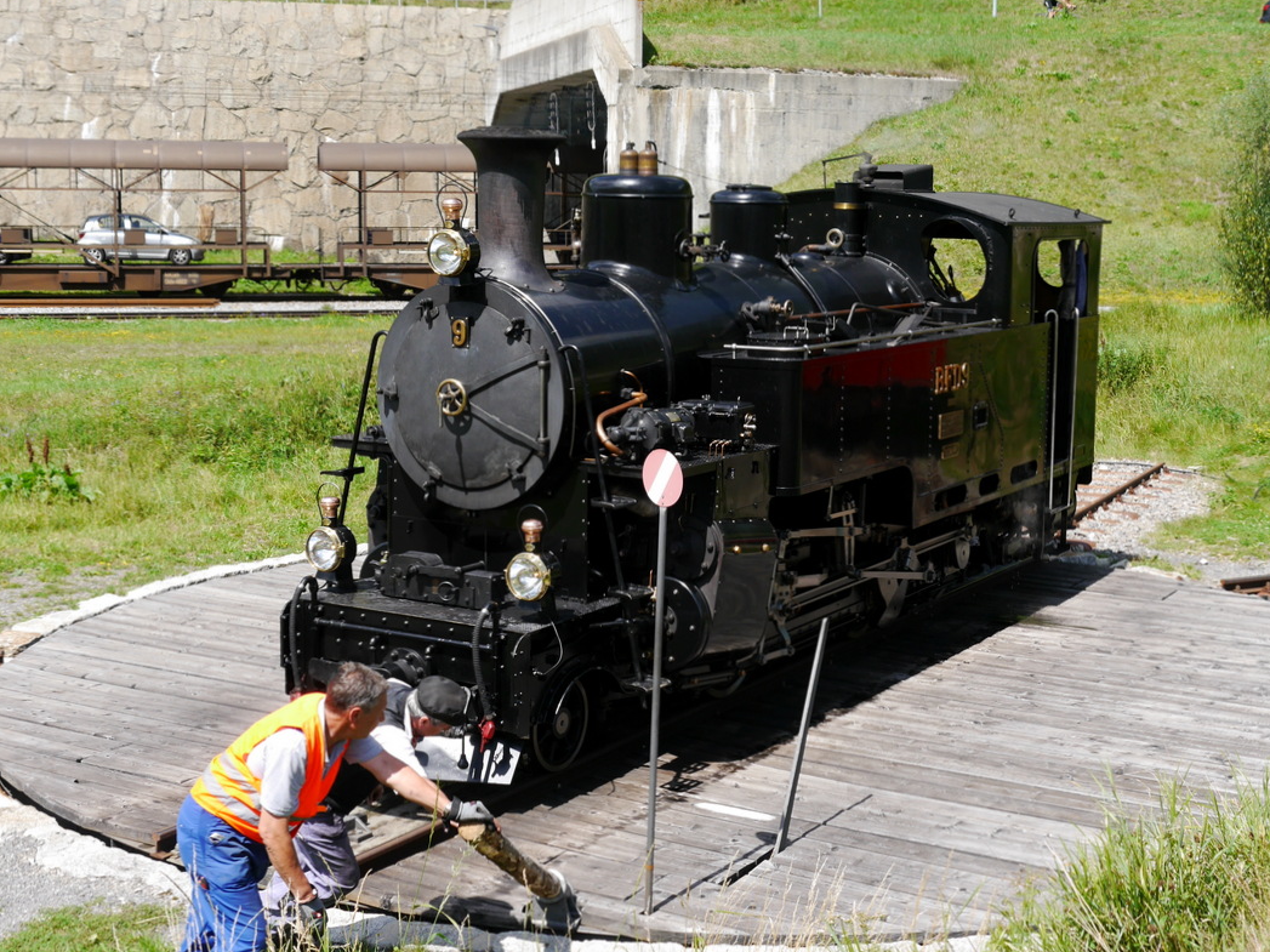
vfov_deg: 26.6
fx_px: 2018
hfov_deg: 34.9
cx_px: 725
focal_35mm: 55
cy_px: 451
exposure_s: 1/250
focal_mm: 24
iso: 160
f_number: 7.1
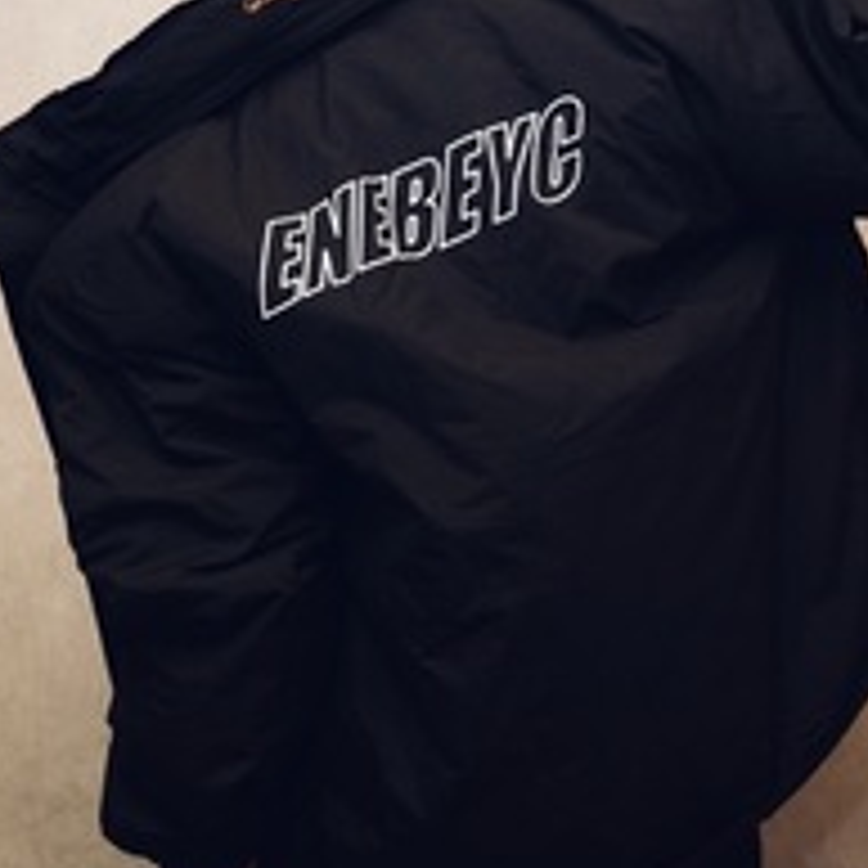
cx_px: 542
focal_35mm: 60
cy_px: 171
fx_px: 1702
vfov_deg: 28.0
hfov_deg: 28.5
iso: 400
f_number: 2.8
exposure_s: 1/100
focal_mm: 23
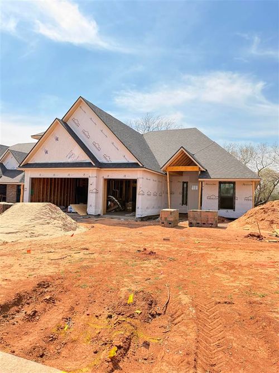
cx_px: 140
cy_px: 186
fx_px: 258
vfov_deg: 71.6
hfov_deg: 56.8
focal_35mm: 24
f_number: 1.78
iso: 100
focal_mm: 6.76
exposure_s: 1/2053
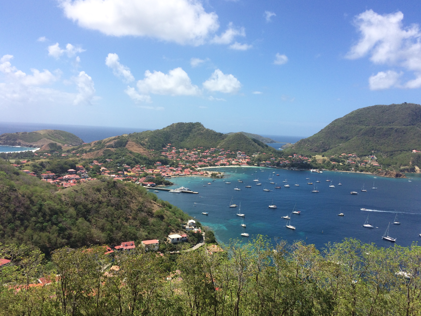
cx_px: 210
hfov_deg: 60.0
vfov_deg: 46.8
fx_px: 365
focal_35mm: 30
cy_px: 156
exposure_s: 1/2564
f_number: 2.2
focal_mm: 4.15
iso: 32
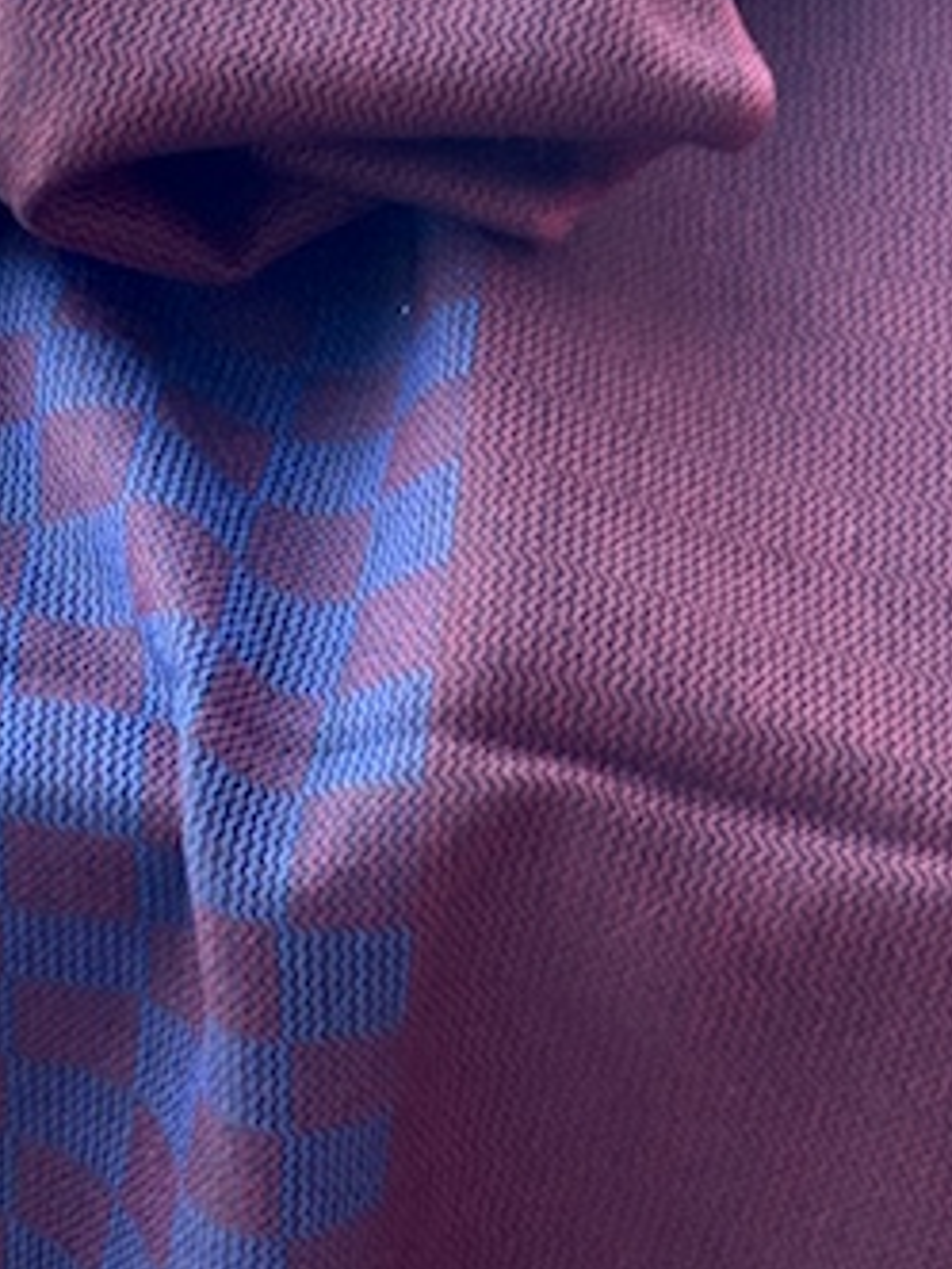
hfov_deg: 10.2
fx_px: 5280
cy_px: 573
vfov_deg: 13.7
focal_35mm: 144
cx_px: -75
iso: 125
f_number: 1.78
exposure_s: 1/60
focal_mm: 6.76
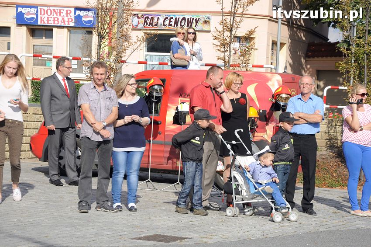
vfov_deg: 12.2
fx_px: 1158
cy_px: 124
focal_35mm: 112
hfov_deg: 18.2
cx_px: 186
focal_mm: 75
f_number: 8
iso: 400
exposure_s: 1/1000
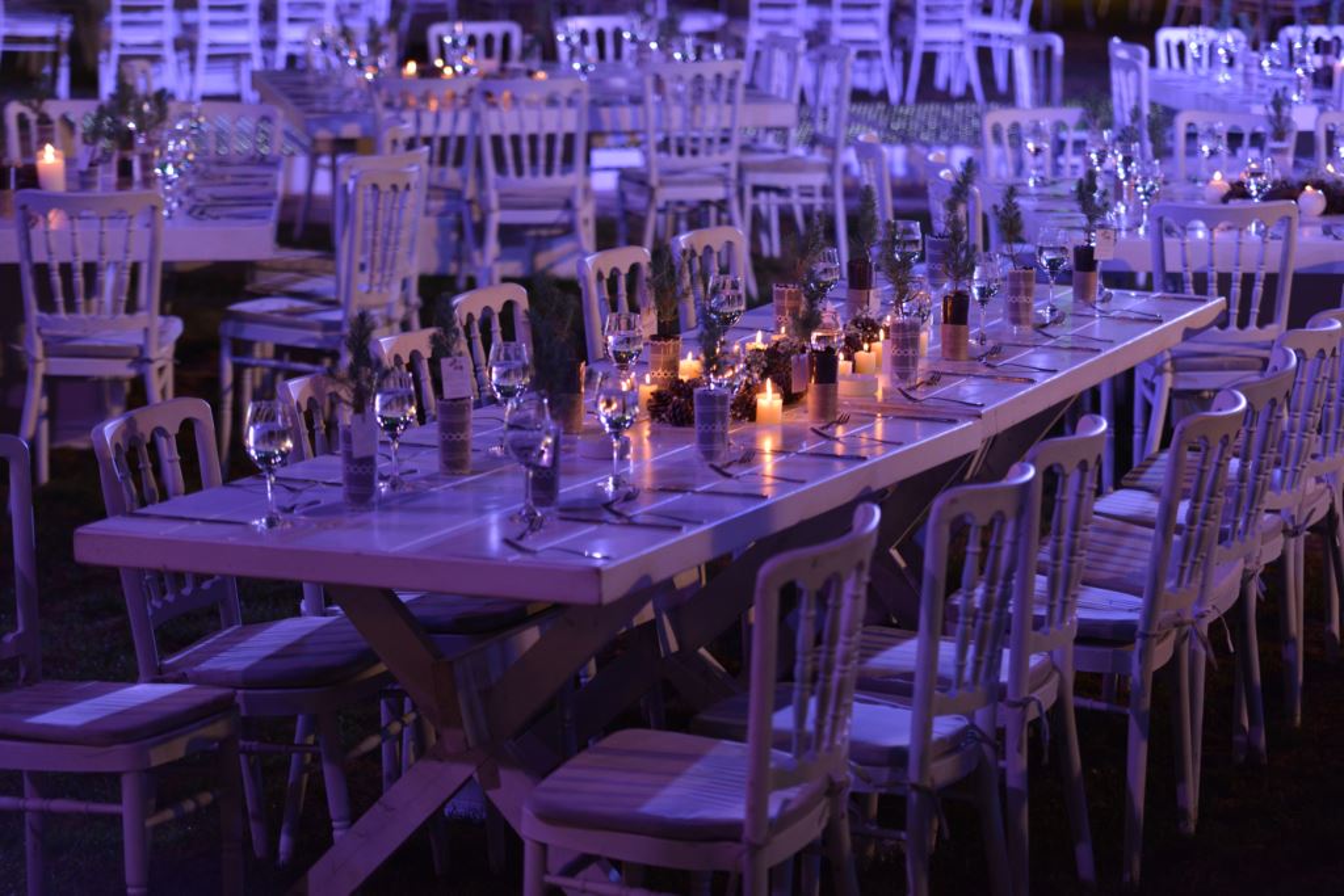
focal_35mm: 100
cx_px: 672
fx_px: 3734
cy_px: 448
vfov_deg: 13.7
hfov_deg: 20.4
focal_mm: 100
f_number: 2.8
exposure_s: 1/320
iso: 1600
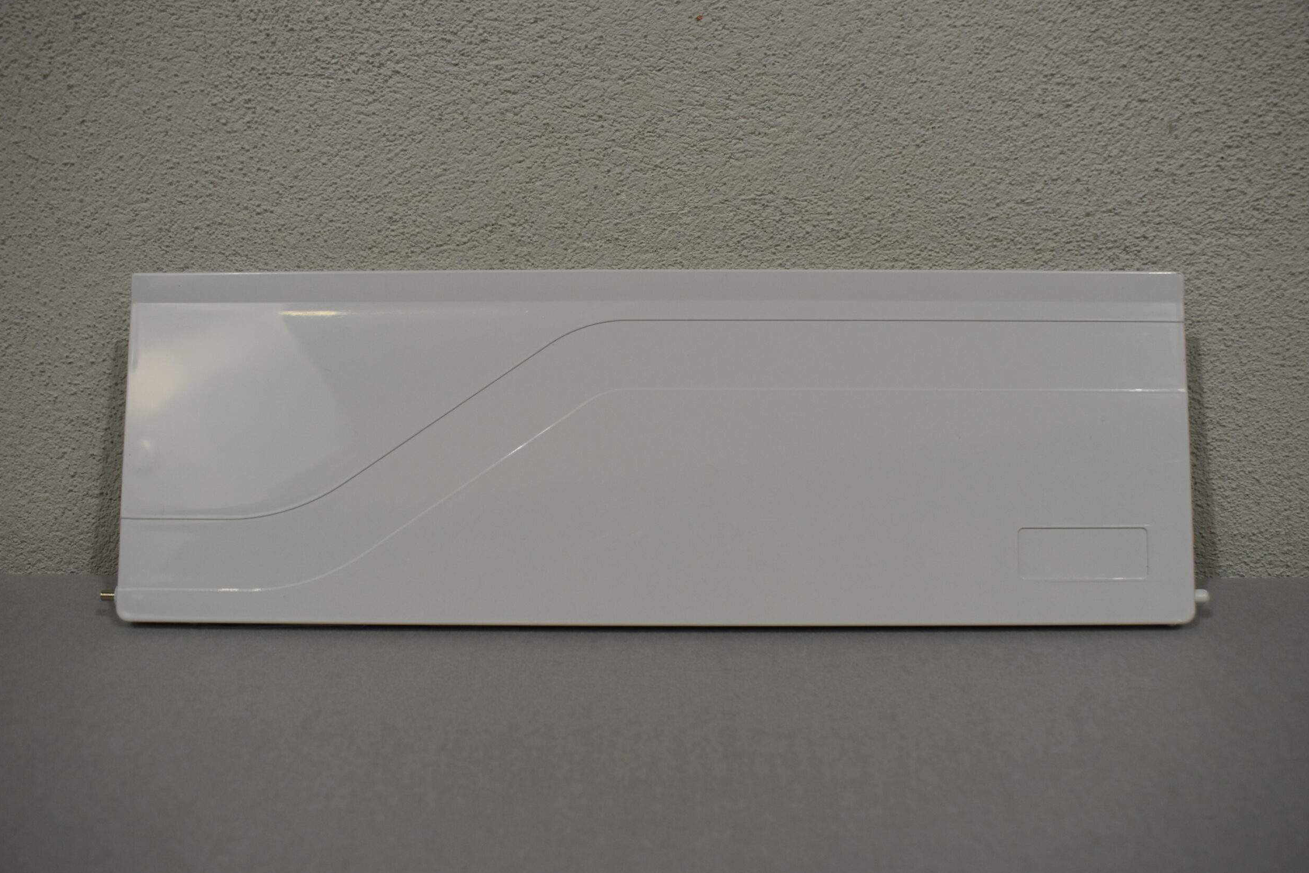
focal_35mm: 36
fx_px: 1291
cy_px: 436
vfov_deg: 37.3
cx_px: 663
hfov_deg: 53.8
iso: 360
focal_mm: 23
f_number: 5.6
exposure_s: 1/250
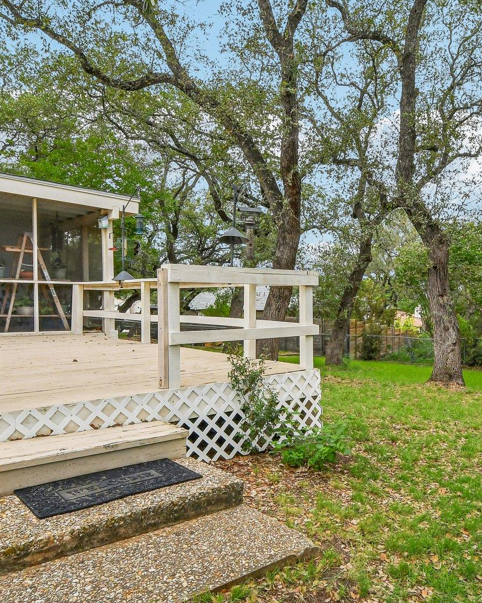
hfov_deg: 51.7
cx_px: 338
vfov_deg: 64.0
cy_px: 283
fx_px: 482
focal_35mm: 27
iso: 400
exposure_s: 1/640
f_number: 8
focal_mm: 10
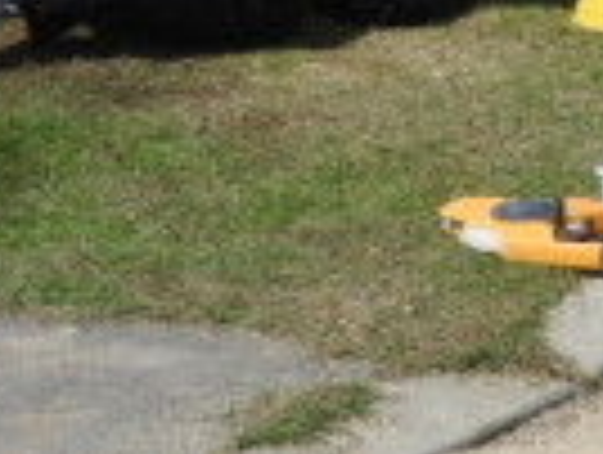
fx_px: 6230
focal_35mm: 357
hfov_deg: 5.4
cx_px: 1210
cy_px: -553
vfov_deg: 4.1
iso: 100
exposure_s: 1/1000
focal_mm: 14.3
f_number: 4.5
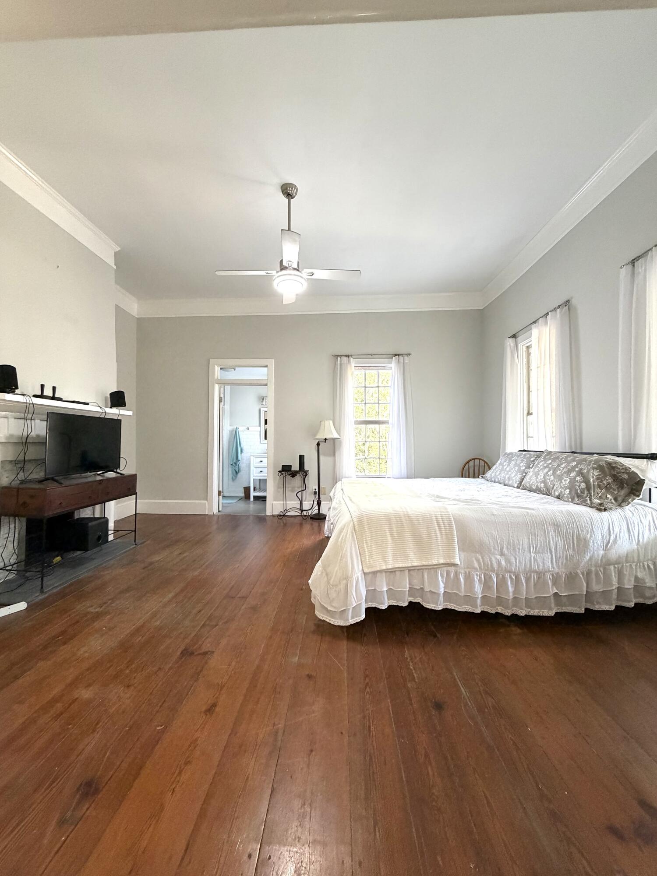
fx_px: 354
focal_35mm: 14
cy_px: 438
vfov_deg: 102.1
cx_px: 328
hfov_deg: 85.7
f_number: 2.2
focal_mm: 2.22
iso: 400
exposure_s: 1/60
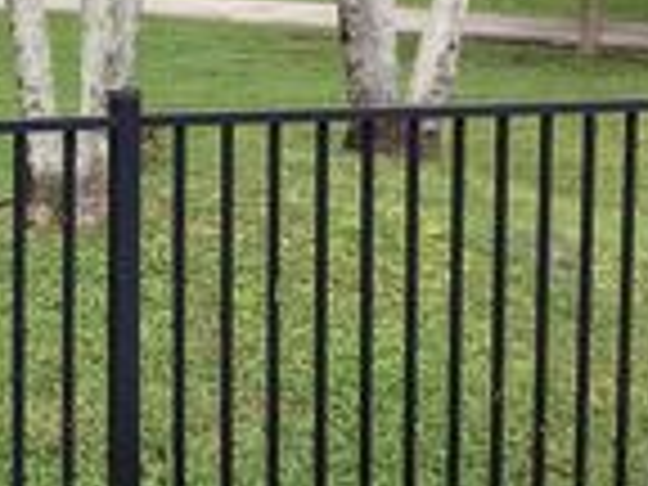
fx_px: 2022
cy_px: -20
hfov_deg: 17.1
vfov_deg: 13.5
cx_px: -212
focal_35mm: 108
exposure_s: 1/149
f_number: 2.4
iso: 25
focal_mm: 3.3
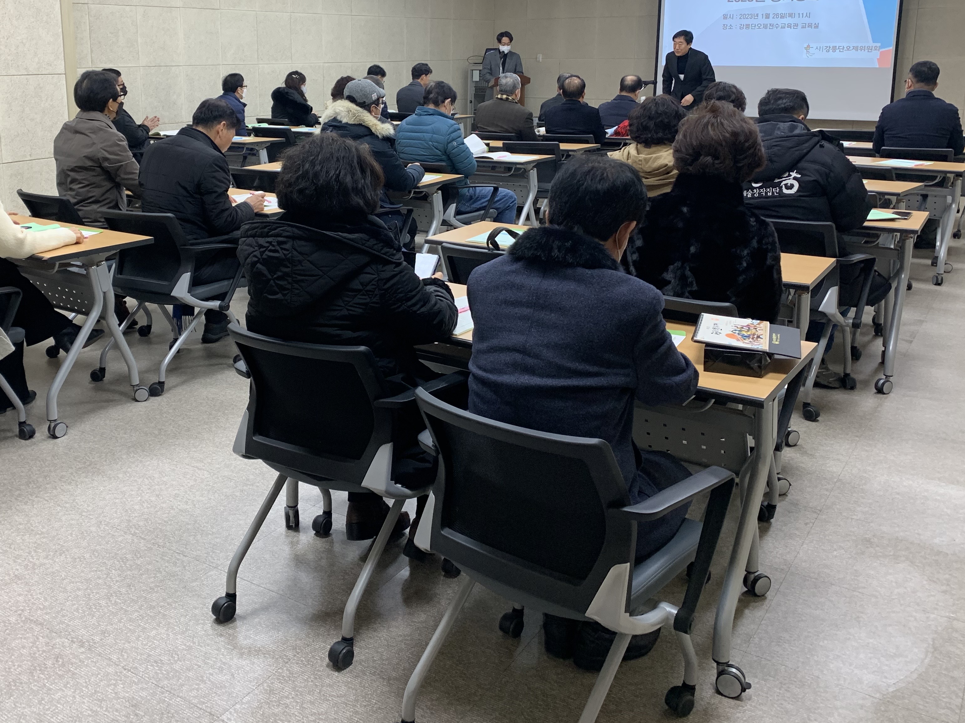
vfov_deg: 41.4
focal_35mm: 34
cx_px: 396
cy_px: 253
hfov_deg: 53.7
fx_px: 948
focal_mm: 4.25
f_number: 1.8
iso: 100
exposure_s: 1/60
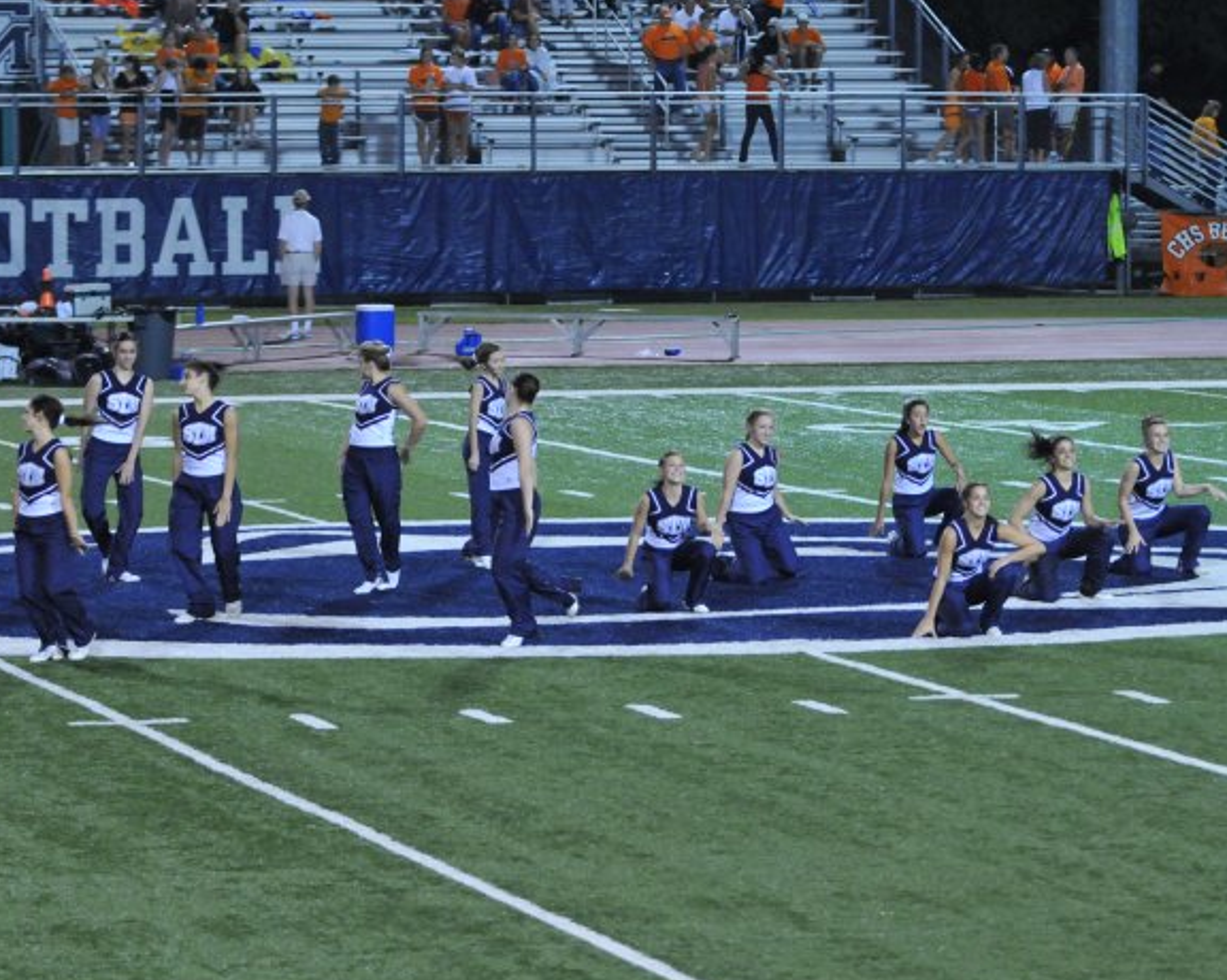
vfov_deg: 8.3
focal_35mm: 186
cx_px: 690
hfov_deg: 10.4
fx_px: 6737
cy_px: 546
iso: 1600
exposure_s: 1/200
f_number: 2.8
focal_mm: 95
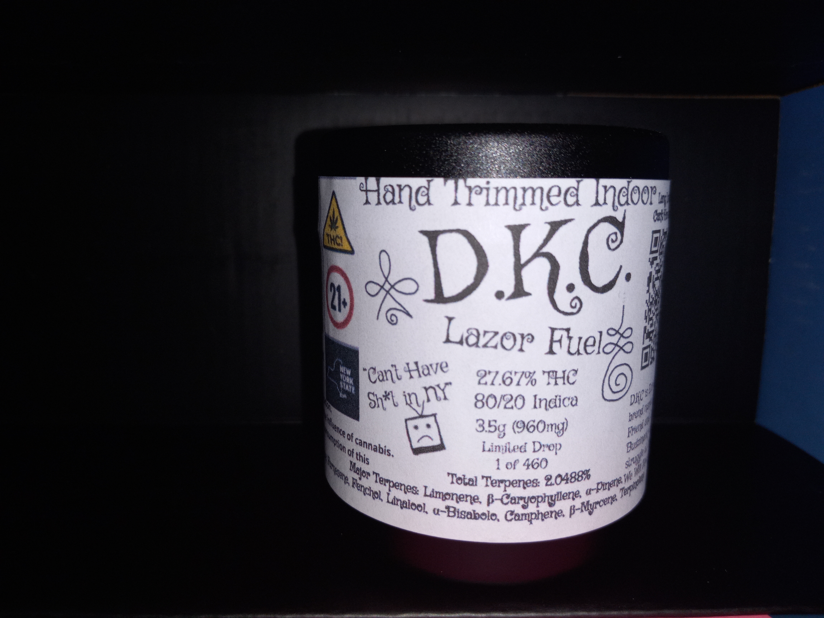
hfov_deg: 65.3
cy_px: 309
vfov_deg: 51.4
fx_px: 643
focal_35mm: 27
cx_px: 412
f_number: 1.8
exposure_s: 1/369
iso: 40
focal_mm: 3.94
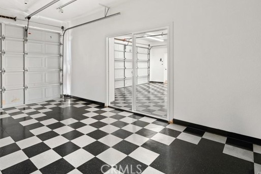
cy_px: 68
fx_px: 145
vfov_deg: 61.3
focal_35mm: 20
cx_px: 110
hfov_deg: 83.3
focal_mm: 16
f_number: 8
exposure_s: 1/3
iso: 1000
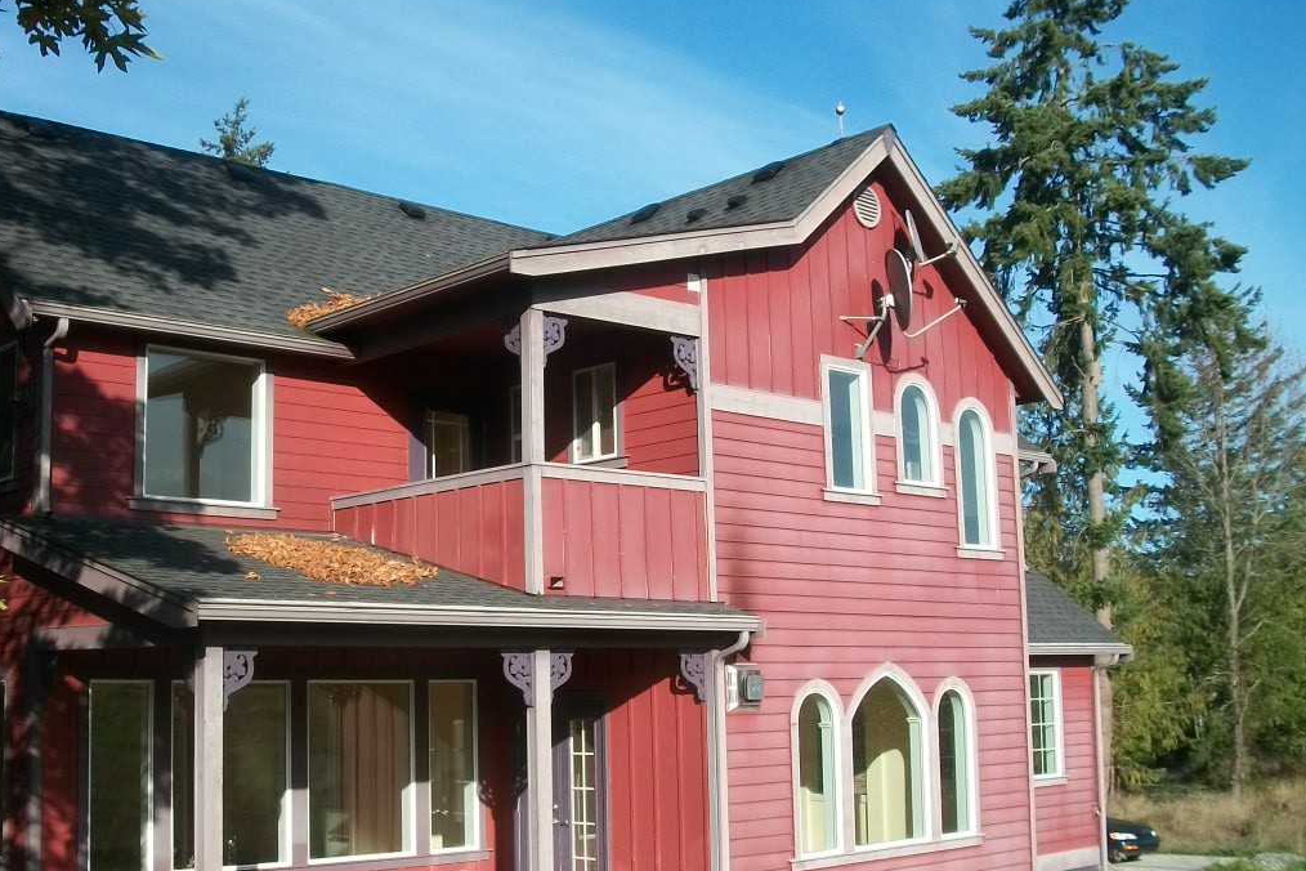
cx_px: 501
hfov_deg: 46.1
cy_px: 459
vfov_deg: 31.9
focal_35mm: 42
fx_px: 1524
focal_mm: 5.7
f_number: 5.5
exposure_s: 1/320
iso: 80
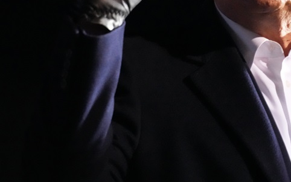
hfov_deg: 3.1
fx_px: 5376
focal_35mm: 678
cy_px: 25
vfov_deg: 1.9
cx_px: 232
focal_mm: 334
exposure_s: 1/800
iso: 16000
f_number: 5.6
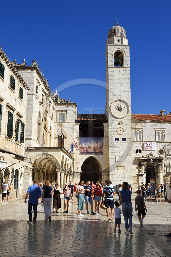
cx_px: 86
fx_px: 271
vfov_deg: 50.7
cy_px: 128
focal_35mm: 38
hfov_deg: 35.0
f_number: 10
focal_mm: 38
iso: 200
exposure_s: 1/640
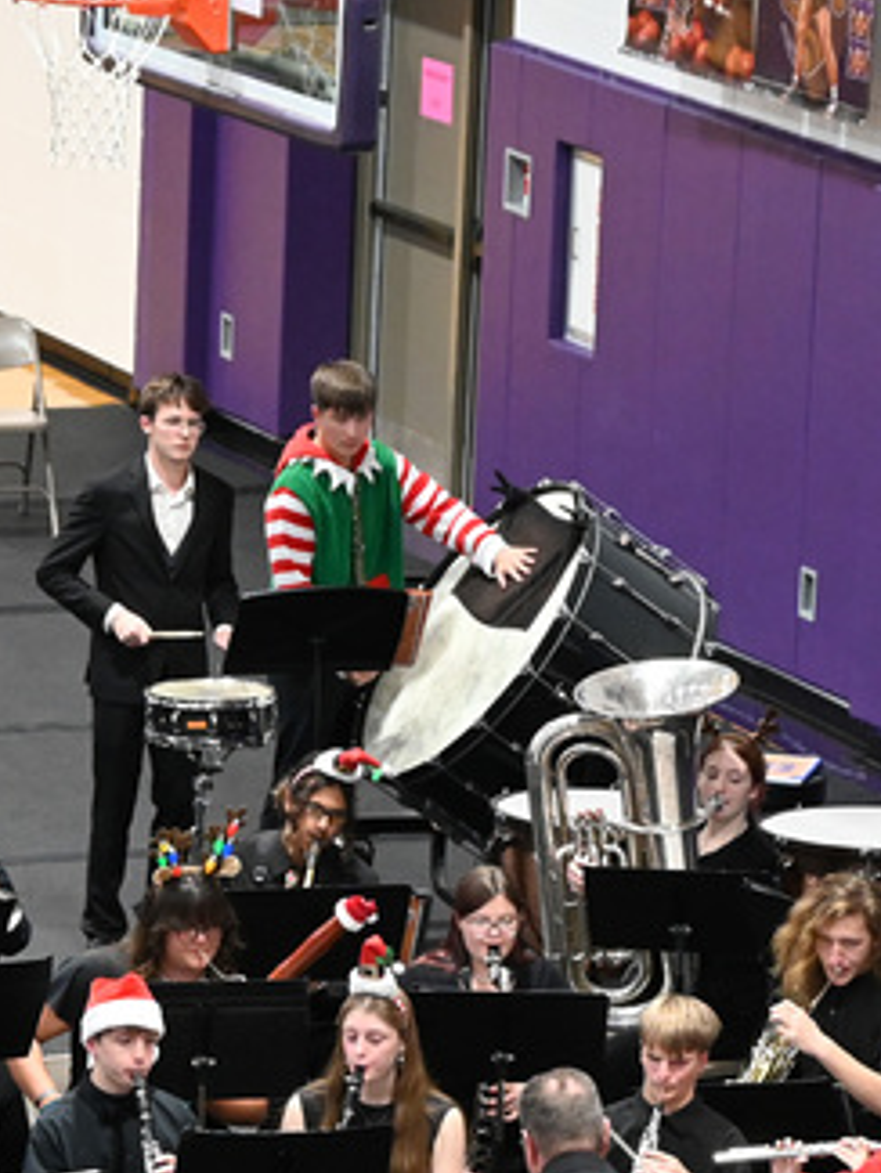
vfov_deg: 7.7
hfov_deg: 5.8
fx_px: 8715
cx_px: 390
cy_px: 937
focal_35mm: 257
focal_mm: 85
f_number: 6.3
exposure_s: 1/60
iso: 4500
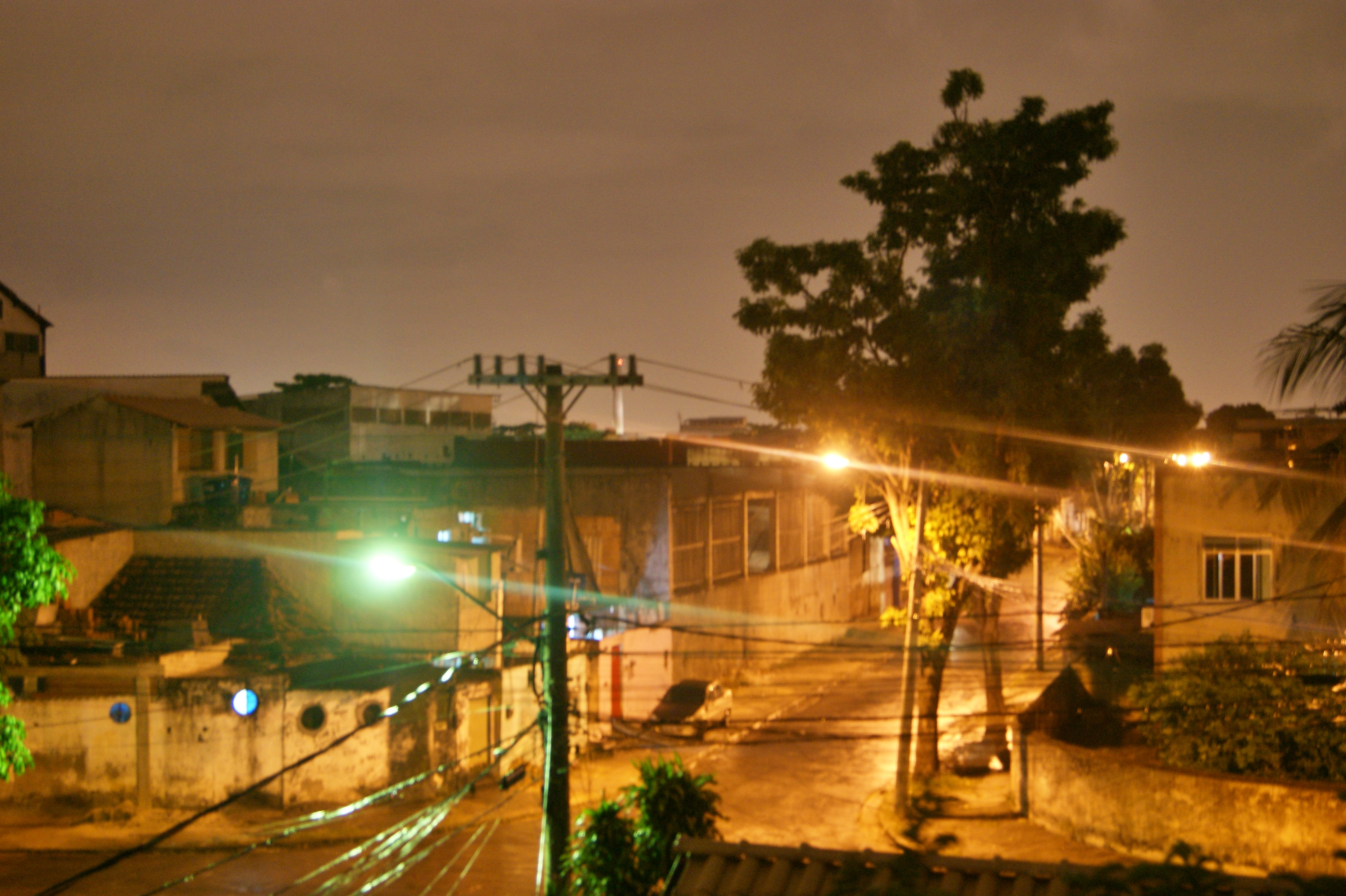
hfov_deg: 37.9
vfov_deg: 25.7
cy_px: 448
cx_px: 673
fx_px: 1962
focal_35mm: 52
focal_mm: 35
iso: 400
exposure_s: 1.6
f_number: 4.5
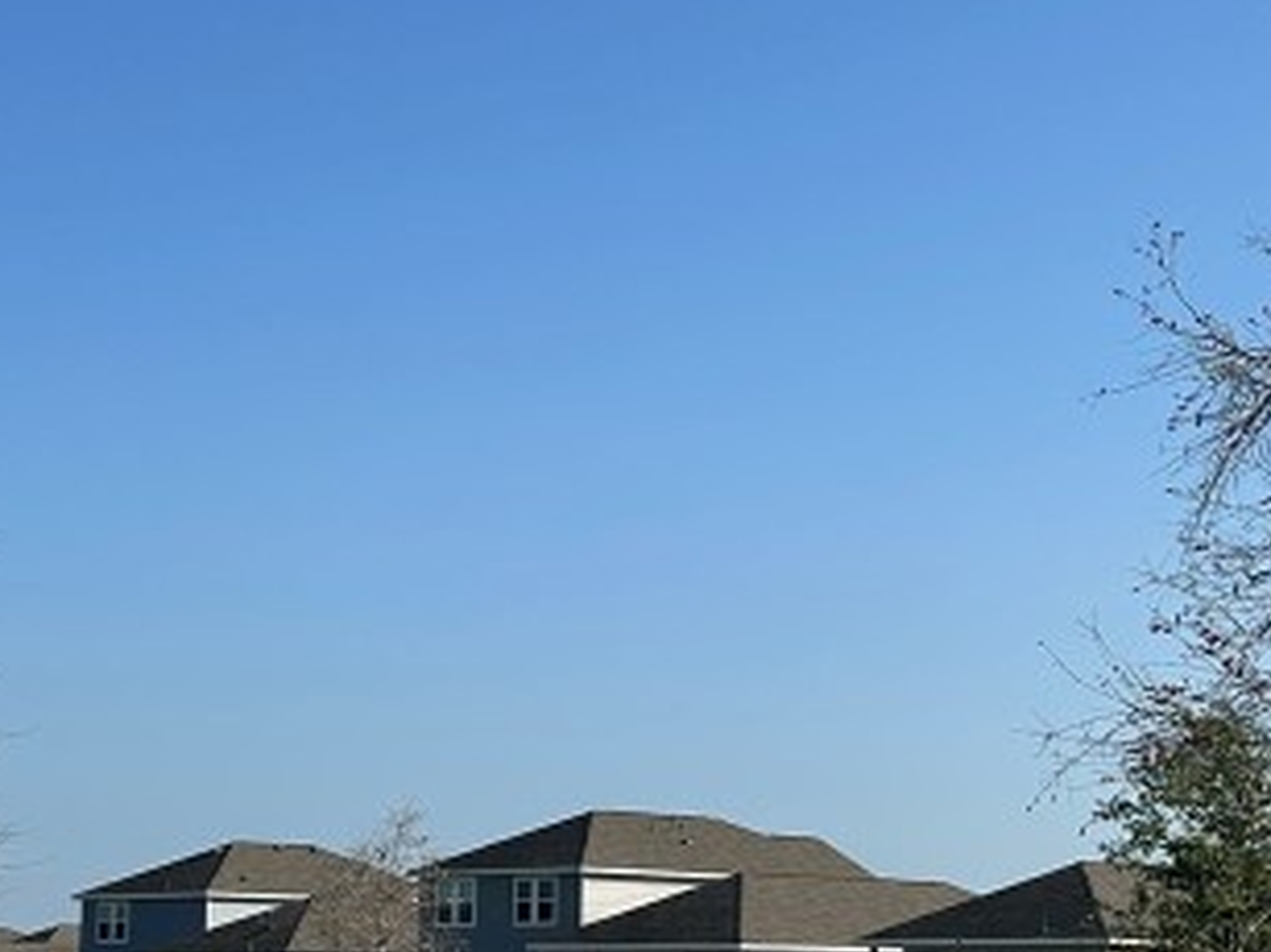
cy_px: 762
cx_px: 969
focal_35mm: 80
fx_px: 2936
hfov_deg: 24.1
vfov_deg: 18.3
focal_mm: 6.86
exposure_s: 1/6211
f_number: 1.78
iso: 80
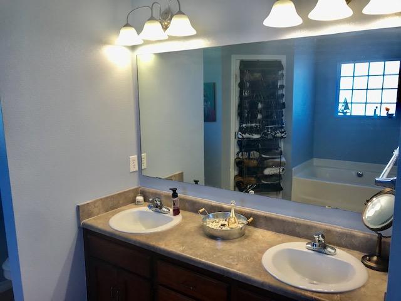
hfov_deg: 63.4
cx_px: 200
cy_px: 150
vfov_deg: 49.7
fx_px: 324
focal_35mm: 28
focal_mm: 3.99
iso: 32
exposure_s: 1/120
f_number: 1.8
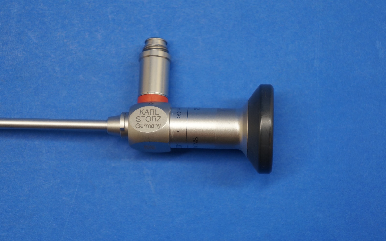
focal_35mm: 85
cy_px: 118
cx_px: 193
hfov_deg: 24.5
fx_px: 889
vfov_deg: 15.5
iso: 400
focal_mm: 55
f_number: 5.6
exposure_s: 1/80
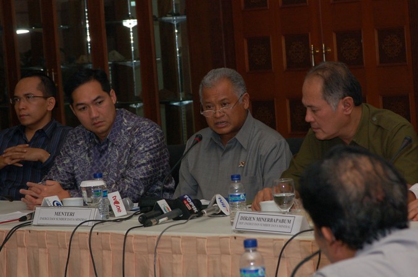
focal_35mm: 158
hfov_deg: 13.1
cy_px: 138
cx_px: 209
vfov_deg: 8.7
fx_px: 1826
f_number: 9
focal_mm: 105
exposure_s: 1/200
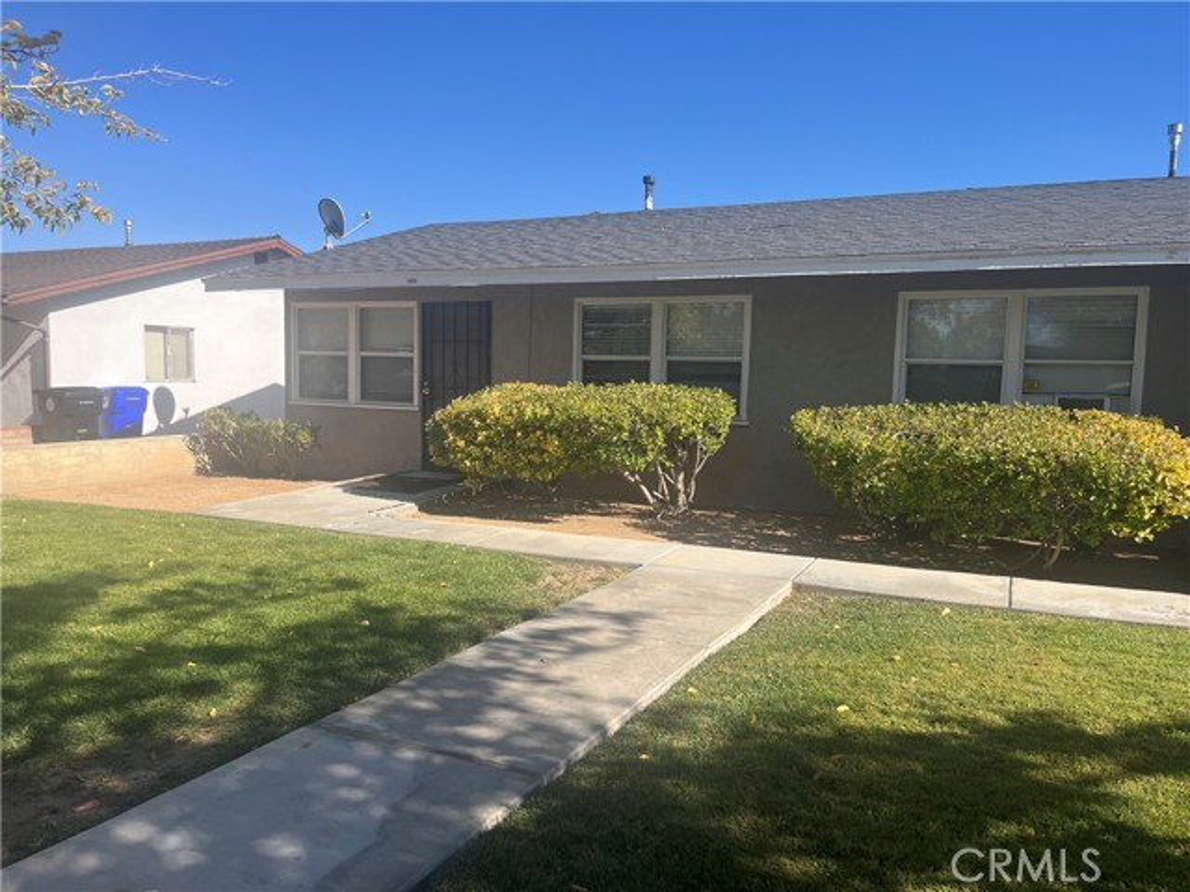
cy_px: 446
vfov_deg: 53.1
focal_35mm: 26
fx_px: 894
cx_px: 595
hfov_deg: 67.3
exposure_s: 1/2632
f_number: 1.6
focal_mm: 5.1
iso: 50
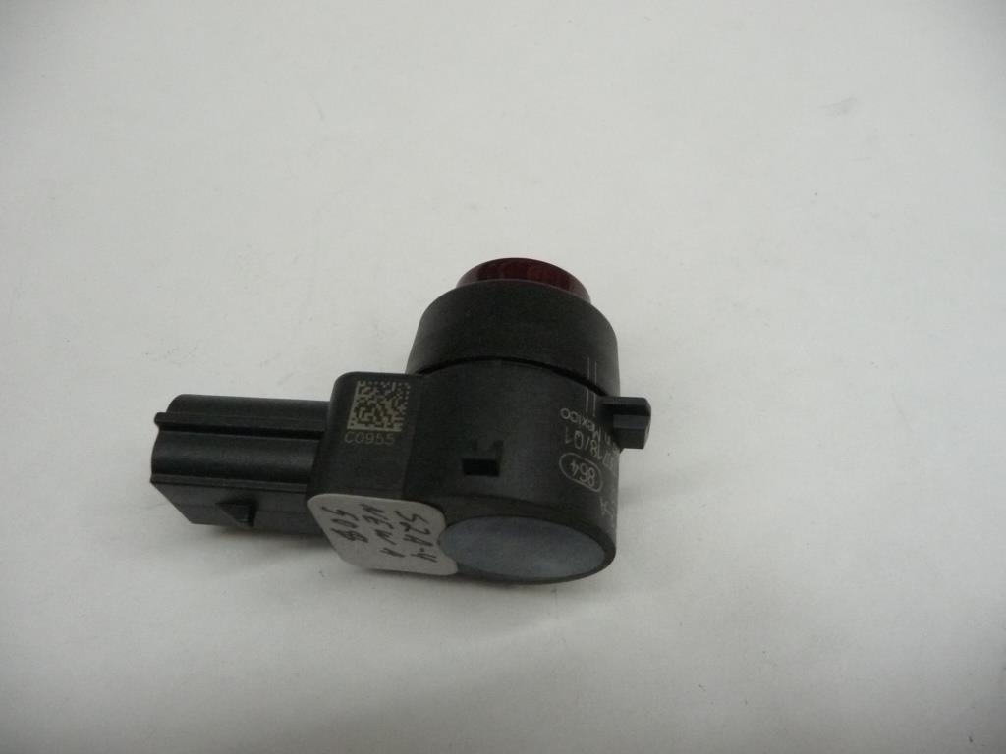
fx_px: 814
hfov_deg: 63.4
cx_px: 503
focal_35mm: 28
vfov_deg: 49.7
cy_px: 377
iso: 640
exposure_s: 1/125
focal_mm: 4.7
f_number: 3.3
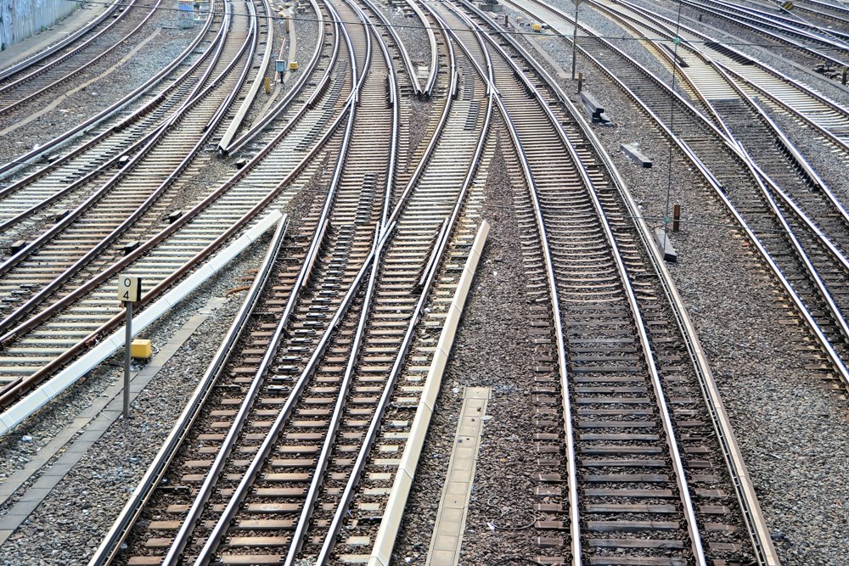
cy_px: 283
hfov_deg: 27.0
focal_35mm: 75
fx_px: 1769
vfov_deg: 18.2
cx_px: 424
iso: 140
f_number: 5.6
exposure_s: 1/125
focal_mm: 50
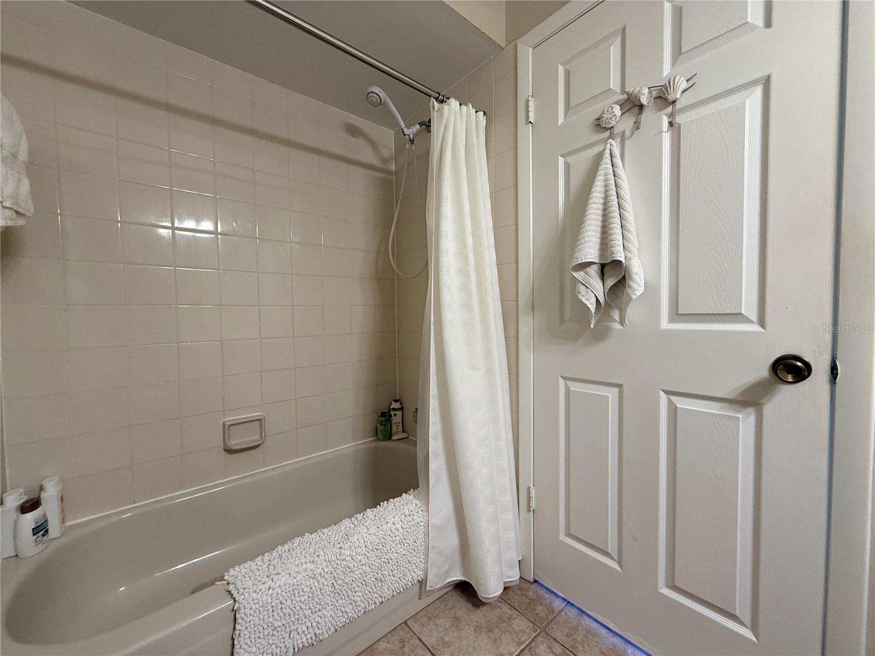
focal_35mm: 14
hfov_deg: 102.1
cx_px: 438
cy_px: 328
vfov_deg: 85.7
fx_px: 354
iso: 320
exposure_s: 1/91
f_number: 2.2
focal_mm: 2.22
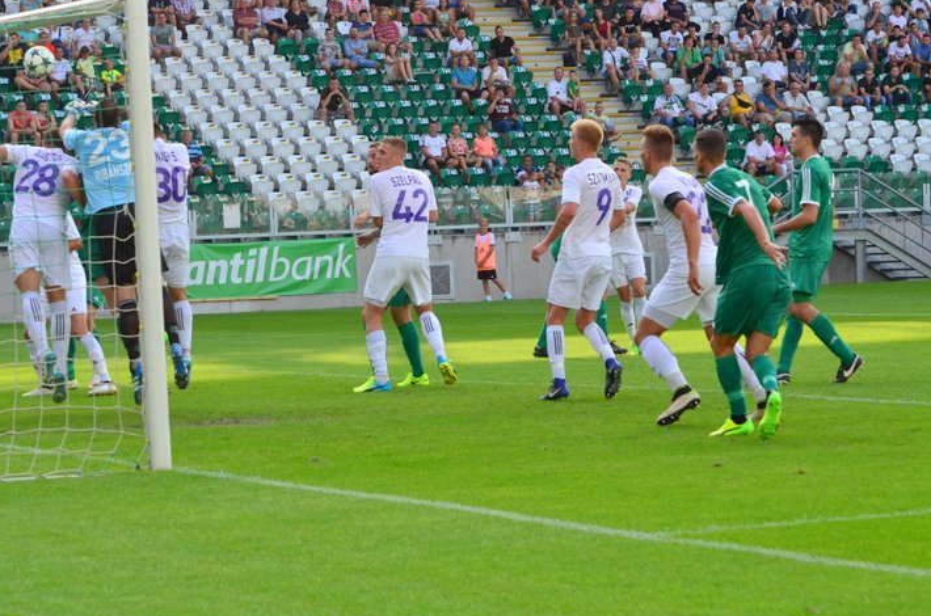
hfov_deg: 13.2
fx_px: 4025
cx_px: 347
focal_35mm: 156
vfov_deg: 8.8
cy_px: 280
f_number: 6.3
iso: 640
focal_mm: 82
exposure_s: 1/640
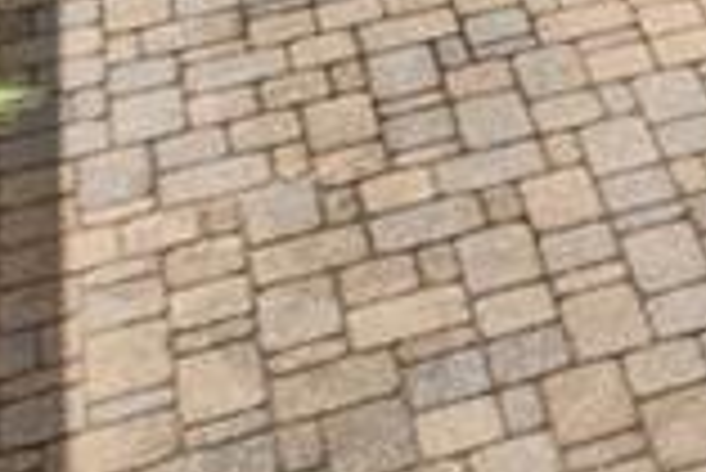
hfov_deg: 13.9
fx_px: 2498
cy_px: -760
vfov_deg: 9.3
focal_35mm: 127
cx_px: 1354
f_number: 6.3
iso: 1250
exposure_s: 1/2500
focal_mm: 19.5
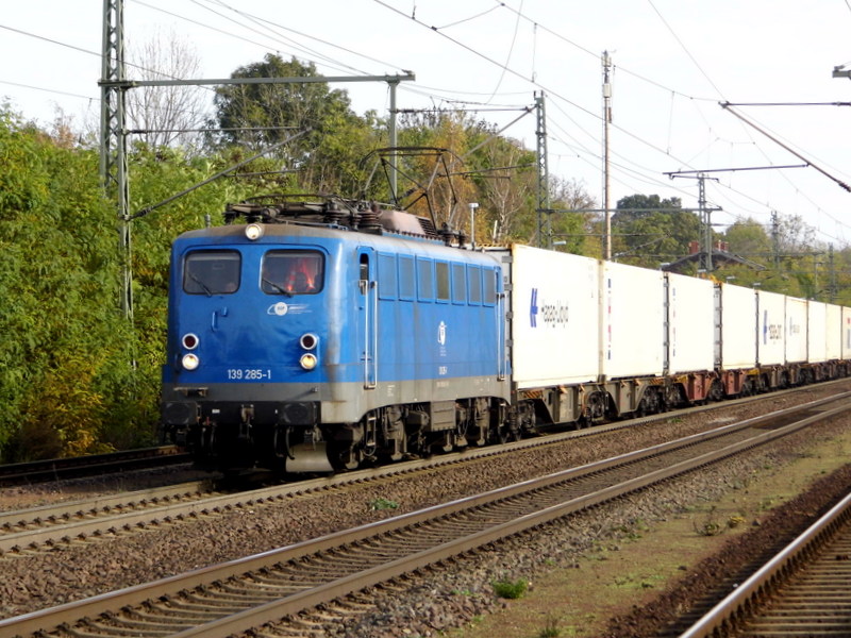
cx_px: 426
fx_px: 3245
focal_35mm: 132
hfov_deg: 14.9
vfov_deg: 11.2
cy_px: 319
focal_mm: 23.6
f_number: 4.7
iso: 100
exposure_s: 1/224
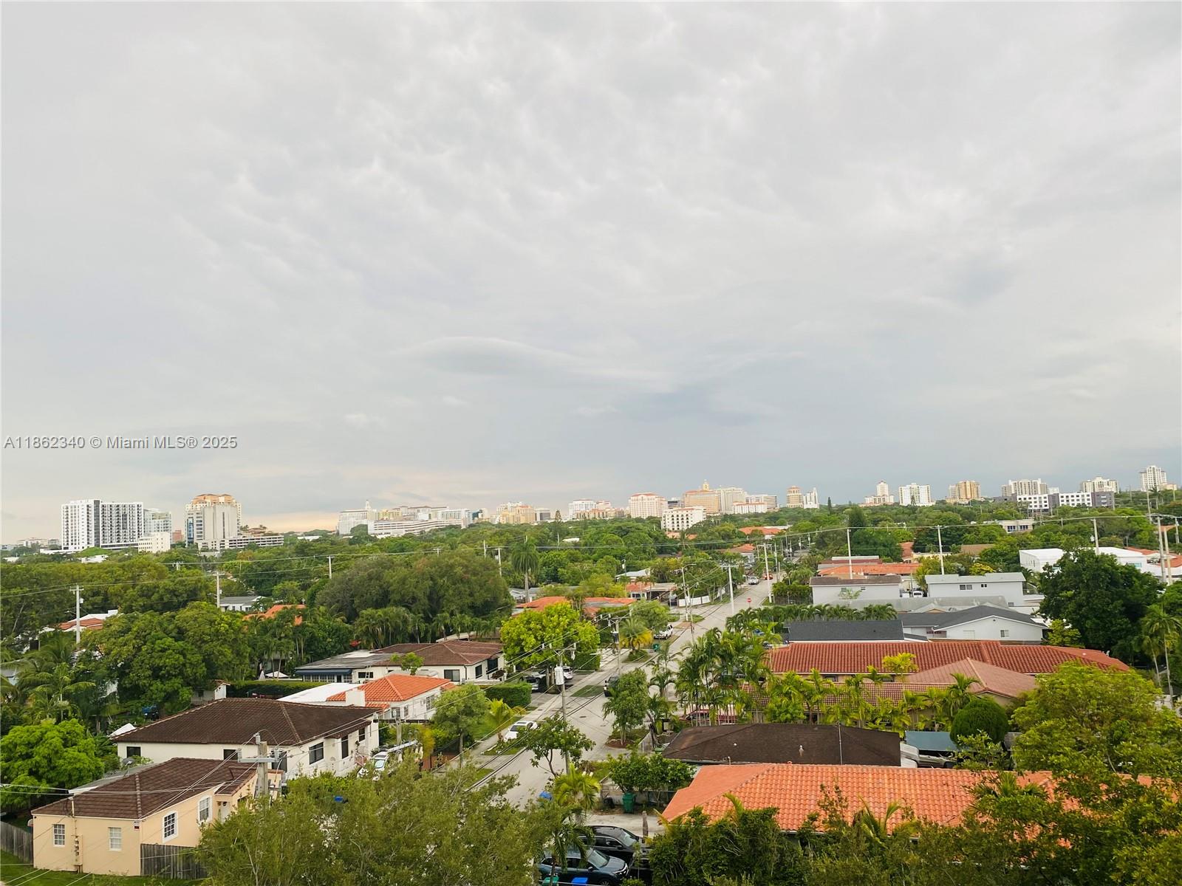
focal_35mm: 26
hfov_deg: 67.3
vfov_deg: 53.1
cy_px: 443
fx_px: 888
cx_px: 591
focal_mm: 4.25
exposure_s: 1/122
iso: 32
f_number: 1.8
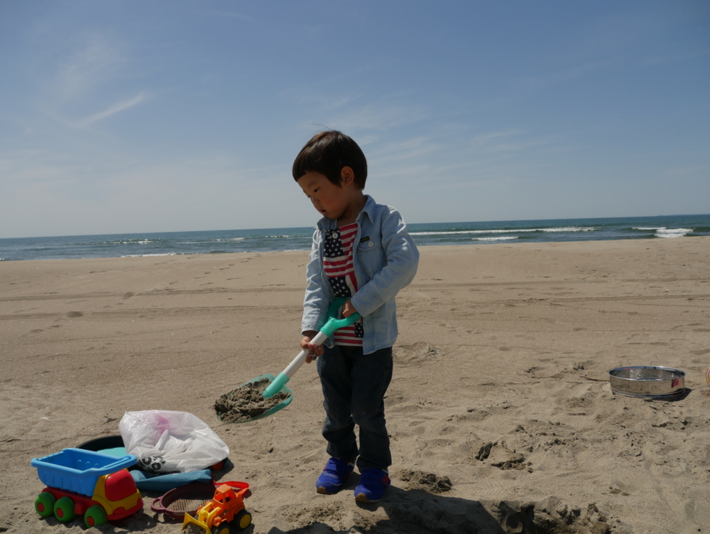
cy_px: 267
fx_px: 575
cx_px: 355
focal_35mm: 28
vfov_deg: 49.8
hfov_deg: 63.4
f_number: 6.3
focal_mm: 14
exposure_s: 1/2000
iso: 200
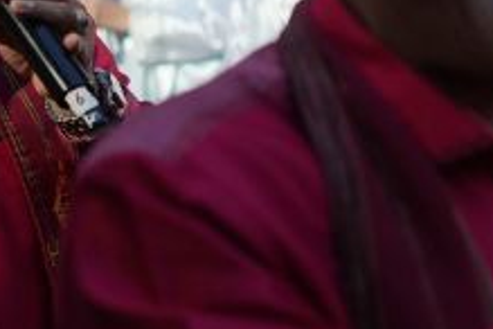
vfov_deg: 10.0
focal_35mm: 136
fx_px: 1862
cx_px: 1058
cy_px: 45
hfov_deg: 12.7
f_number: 1.4
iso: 500
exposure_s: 1/1000
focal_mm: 24
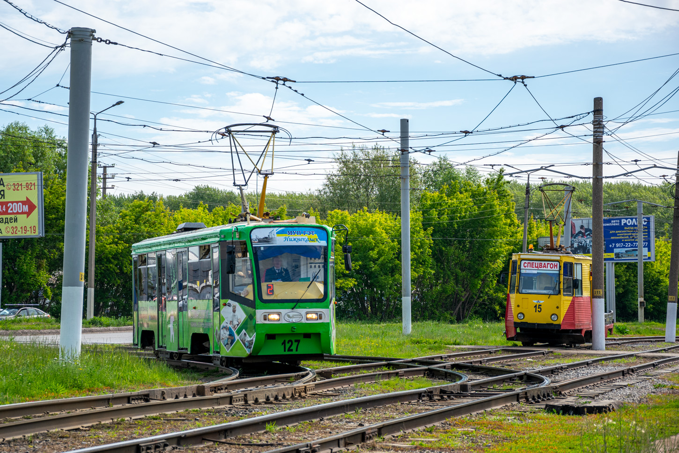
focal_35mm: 112
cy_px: 226
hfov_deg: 18.2
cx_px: 340
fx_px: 2122
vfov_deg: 12.2
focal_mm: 75
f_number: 5.3
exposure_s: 1/640
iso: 100
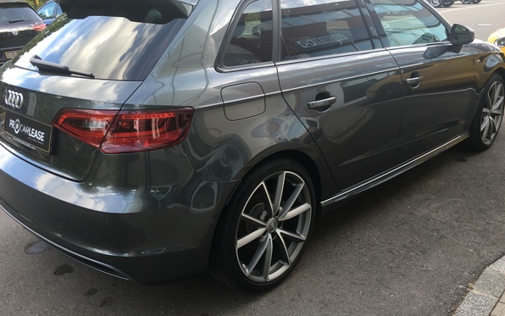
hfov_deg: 58.1
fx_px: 454
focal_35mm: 33
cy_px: 153
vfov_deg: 38.4
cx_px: 241
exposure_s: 1/104
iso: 25
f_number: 2.2
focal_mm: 4.15
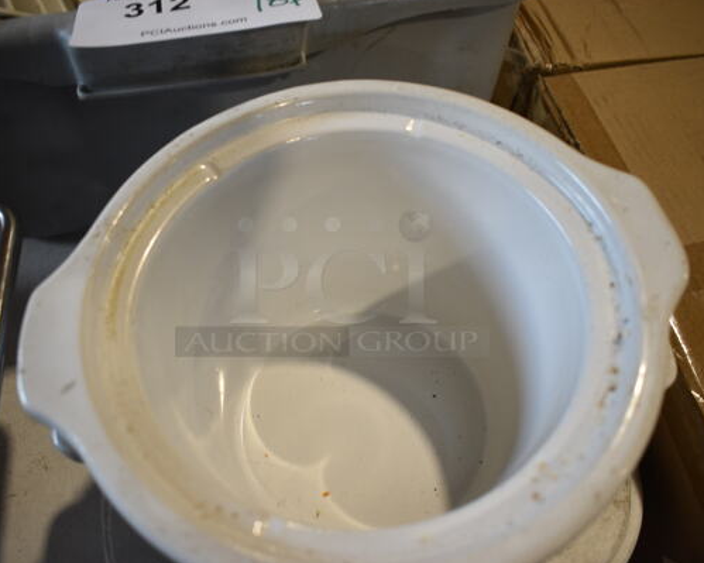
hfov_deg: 57.2
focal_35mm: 31
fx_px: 646
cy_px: 282
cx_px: 333
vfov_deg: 47.1
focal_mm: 18
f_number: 3.5
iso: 800
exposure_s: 1/200
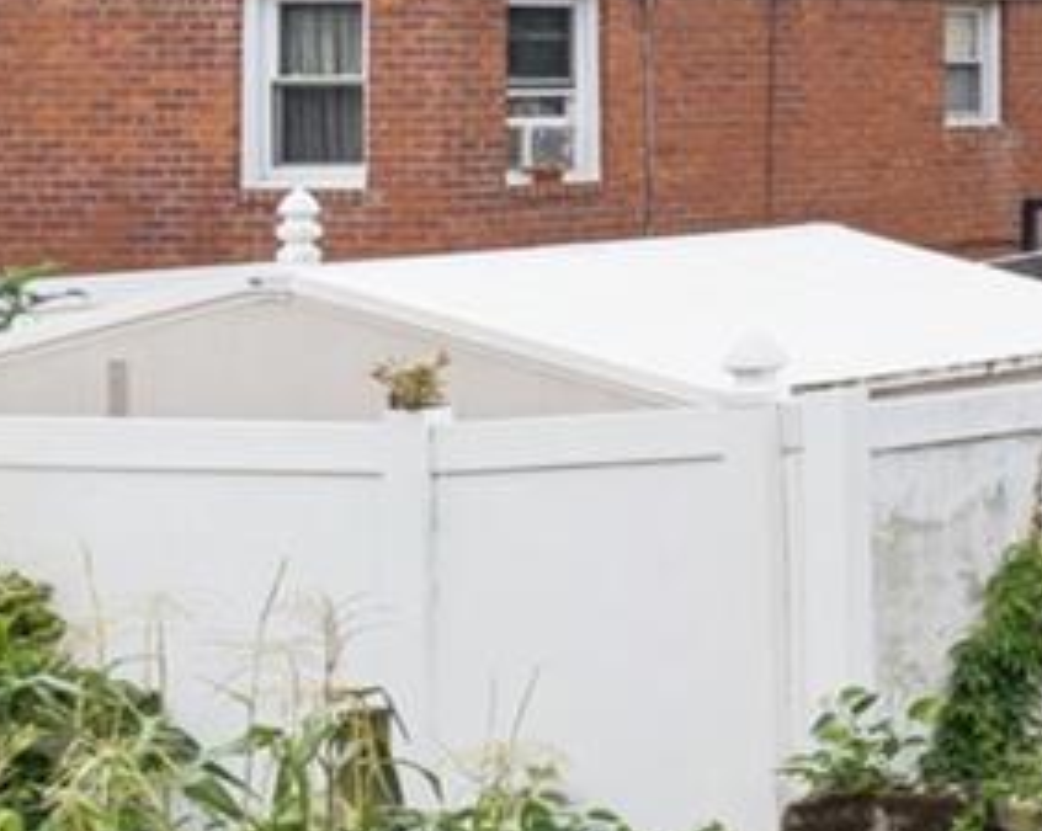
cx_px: 3466
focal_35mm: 116
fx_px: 3574
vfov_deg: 13.2
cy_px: 127
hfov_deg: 10.0
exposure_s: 1/1000
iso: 400
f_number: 8
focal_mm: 17
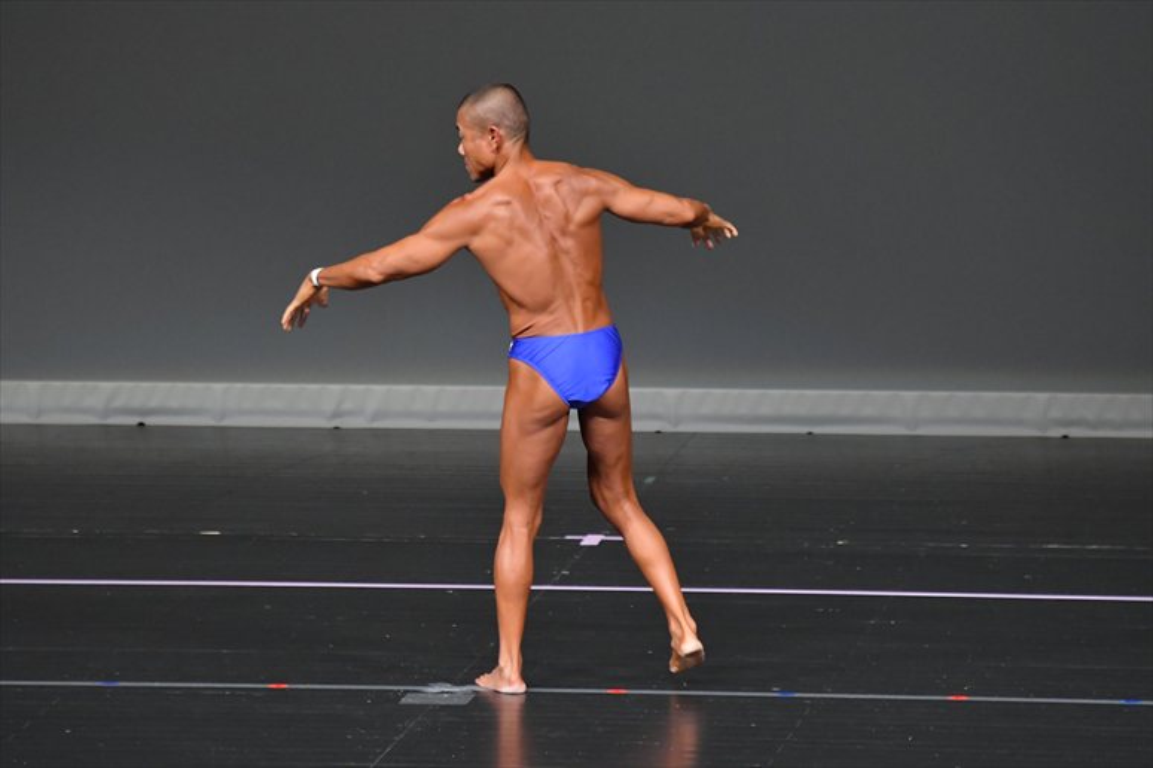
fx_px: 11044
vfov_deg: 4.0
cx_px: 576
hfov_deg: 6.0
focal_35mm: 345
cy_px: 384
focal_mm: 230
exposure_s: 1/400
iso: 4000
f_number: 5.6
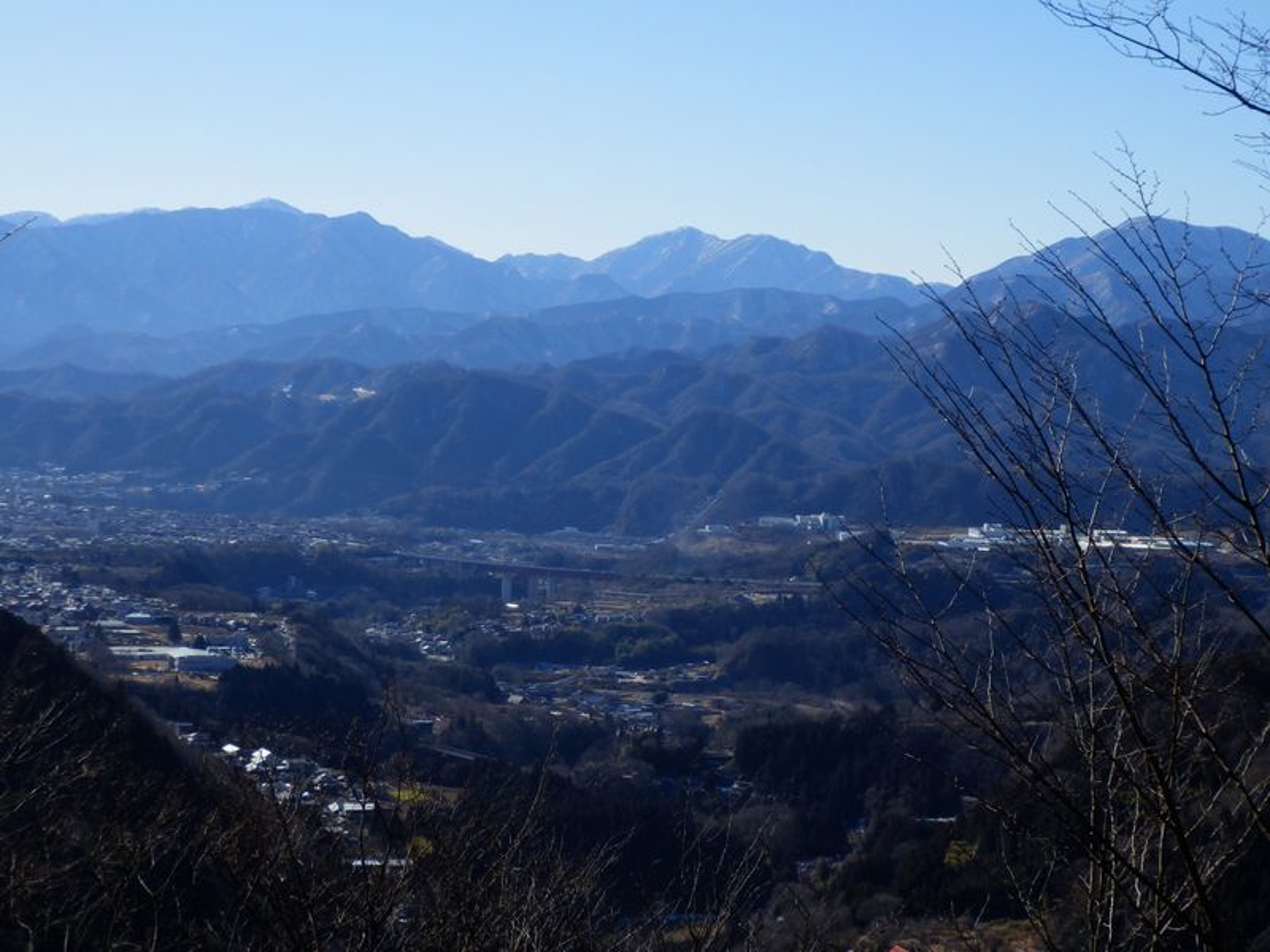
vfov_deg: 19.4
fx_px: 2788
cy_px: 476
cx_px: 635
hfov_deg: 25.7
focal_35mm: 76
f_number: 4.9
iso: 80
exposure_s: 1/640
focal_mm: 13.5
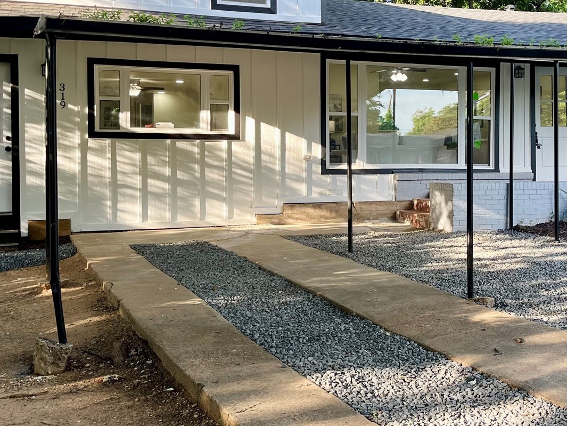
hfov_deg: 38.0
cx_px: 348
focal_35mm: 50
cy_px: 166
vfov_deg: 29.0
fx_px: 819
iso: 40
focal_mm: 5.1
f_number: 1.6
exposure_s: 1/158
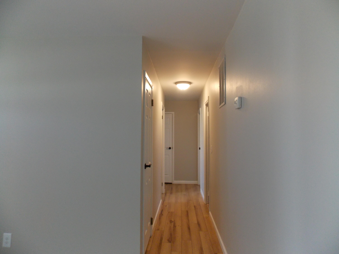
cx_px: 170
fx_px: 225
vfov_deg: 58.9
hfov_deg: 73.9
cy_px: 127
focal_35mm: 23
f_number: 3.1
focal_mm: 4
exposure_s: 1/30
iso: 200
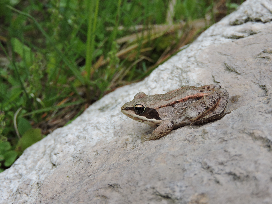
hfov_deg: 20.7
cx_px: 136
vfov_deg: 15.6
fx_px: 746
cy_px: 102
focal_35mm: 95
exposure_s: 1/125
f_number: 4.8
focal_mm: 17
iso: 100
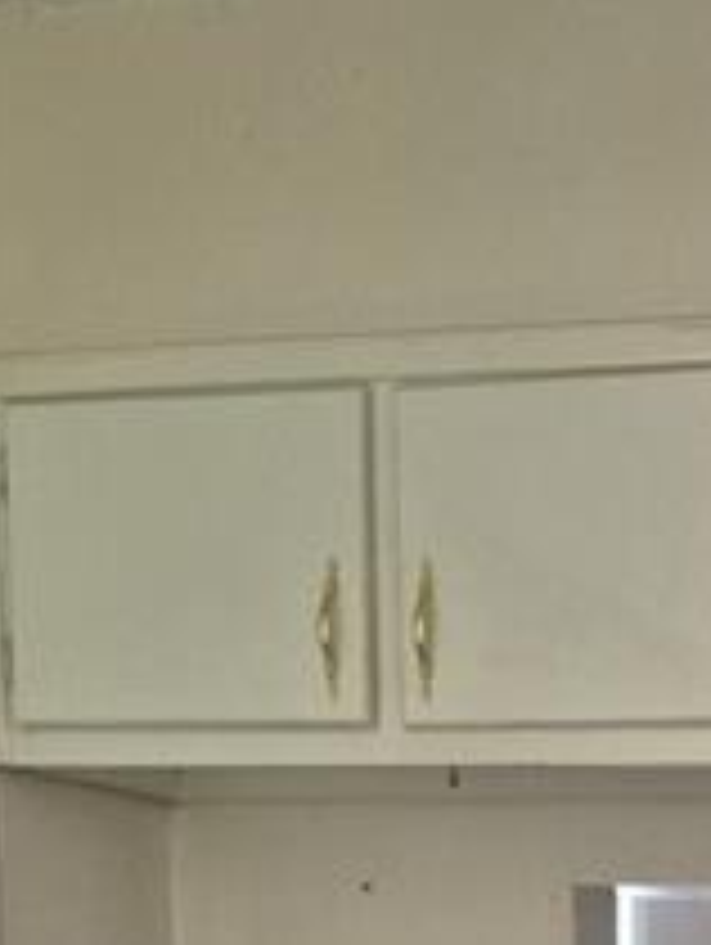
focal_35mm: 84
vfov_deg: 19.1
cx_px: 909
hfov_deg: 16.7
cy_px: 1580
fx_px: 2296
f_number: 1.8
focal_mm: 5.4
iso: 640
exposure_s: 1/120
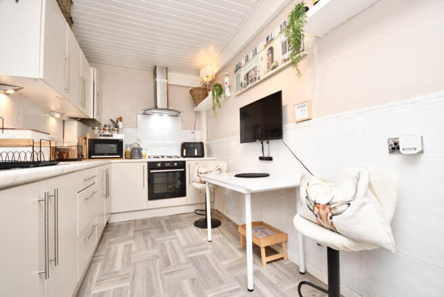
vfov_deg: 77.4
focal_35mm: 15
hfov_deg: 100.4
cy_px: 148
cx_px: 222
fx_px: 185
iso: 450
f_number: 4
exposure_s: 1/60
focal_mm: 10
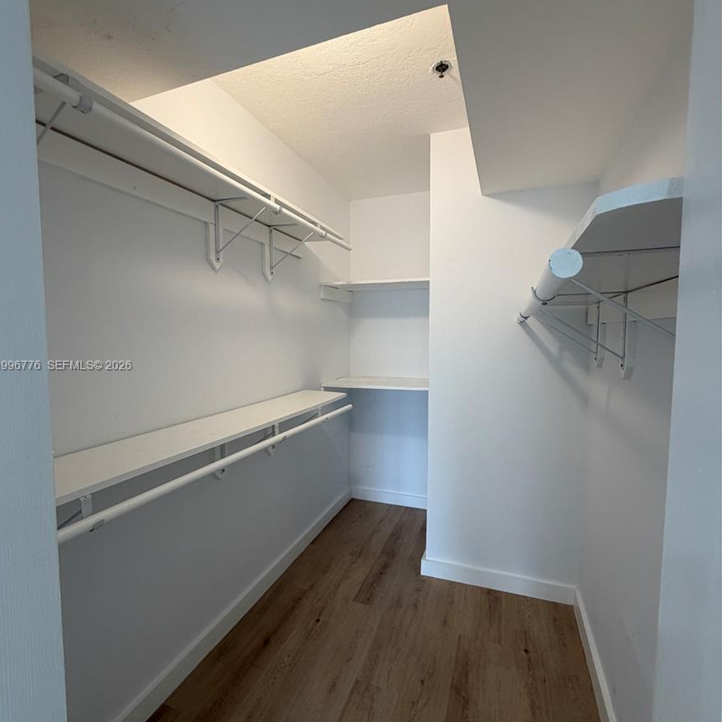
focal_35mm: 17
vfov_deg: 84.0
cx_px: 351
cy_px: 366
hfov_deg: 83.9
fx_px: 401
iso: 125
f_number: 2.2
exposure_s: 1/120
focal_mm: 2.22
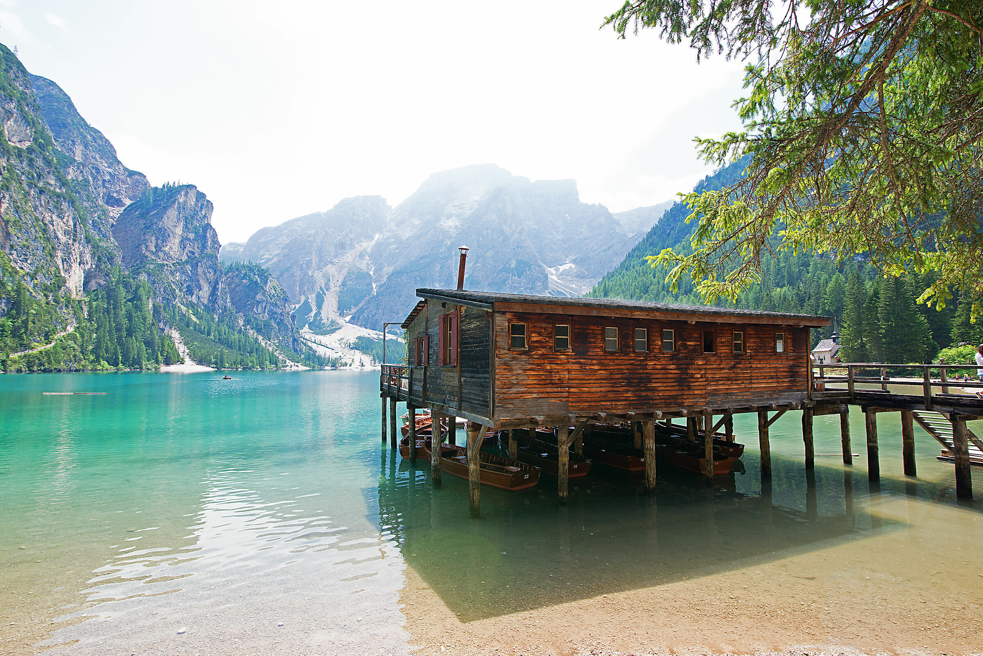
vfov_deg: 73.8
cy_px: 328
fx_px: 437
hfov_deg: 96.7
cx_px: 492
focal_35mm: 16
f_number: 10
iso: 640
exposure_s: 1/400
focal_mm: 16
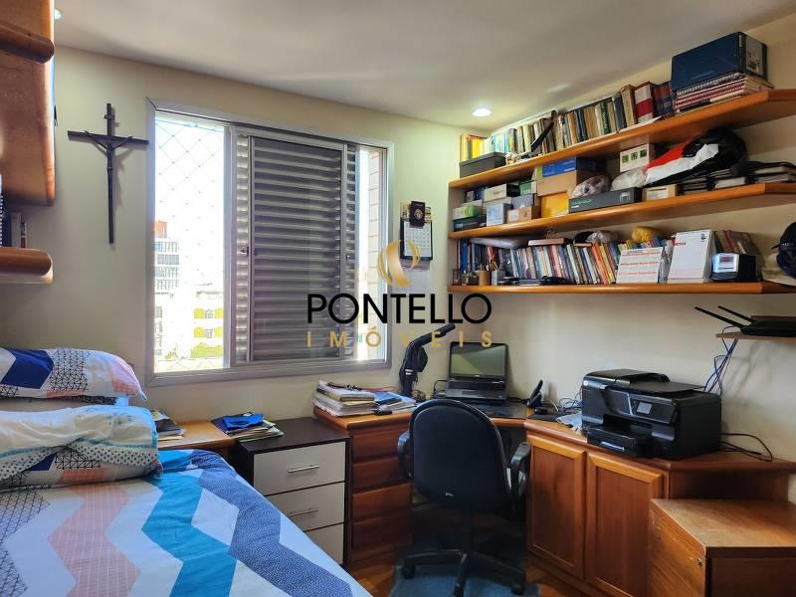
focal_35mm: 24
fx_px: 552
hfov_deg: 71.6
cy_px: 298
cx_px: 398
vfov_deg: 56.8
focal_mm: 5
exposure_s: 1/120
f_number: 1.8
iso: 125
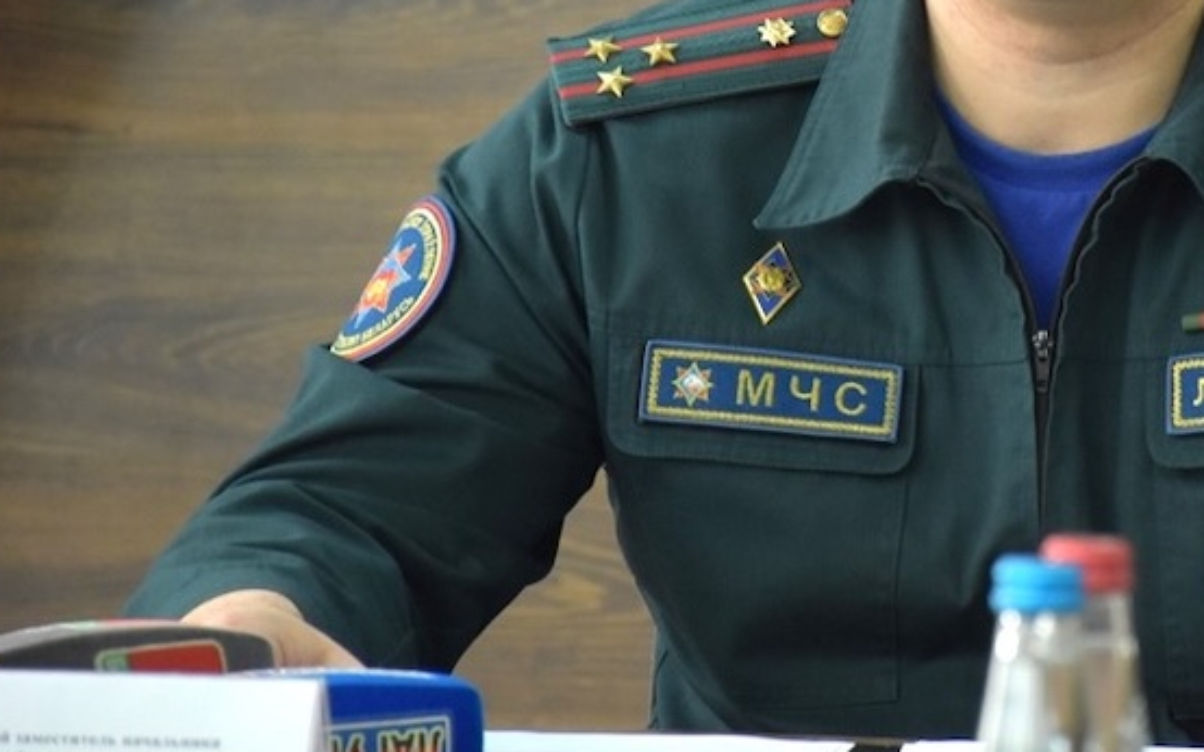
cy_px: 151
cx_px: 1021
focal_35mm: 359
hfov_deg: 5.8
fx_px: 11777
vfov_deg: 3.7
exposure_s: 1/250
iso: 2000
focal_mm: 130
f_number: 5.6
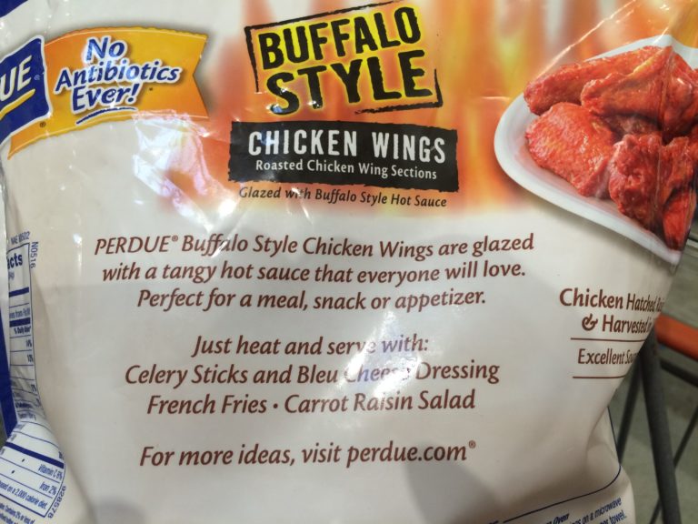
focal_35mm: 29
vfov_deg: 48.2
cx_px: 349
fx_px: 585
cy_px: 262
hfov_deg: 61.7
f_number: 2.2
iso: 32
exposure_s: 1/30
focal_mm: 4.15
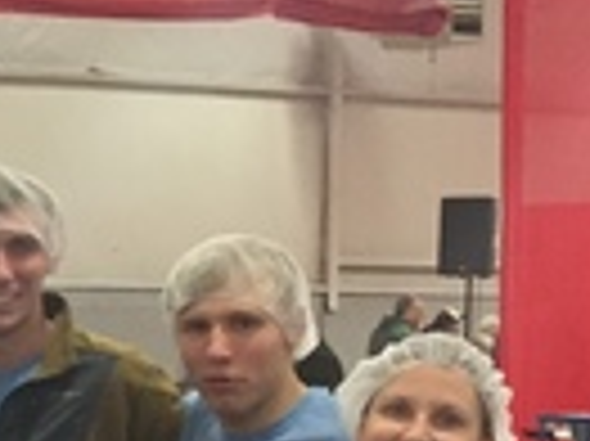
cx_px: -567
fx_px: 2708
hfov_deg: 11.3
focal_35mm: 159
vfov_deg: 9.2
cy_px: 459
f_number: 2.2
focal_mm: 4.15
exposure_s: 1/30
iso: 160
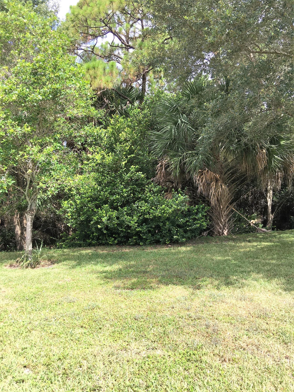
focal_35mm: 29
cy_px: 196
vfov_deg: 61.7
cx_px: 147
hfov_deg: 48.2
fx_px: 328
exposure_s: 1/569
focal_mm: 4.15
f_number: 2.2
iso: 25
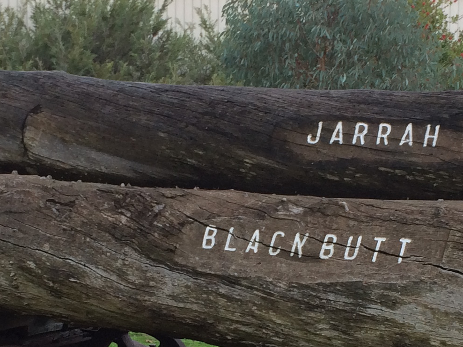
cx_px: 224
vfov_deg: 14.8
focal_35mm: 99
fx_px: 1324
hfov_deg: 19.8
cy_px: 310
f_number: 2.2
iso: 40
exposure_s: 1/30
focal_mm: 4.12
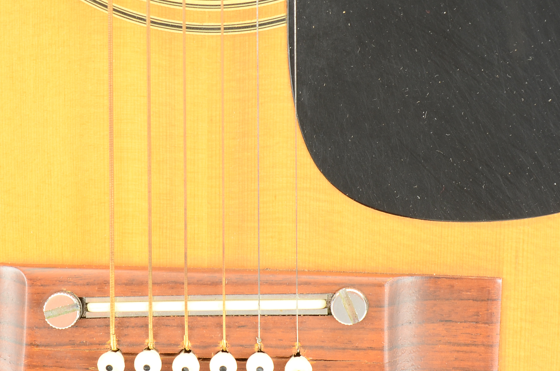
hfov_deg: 15.9
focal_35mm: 129
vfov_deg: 10.6
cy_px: 209
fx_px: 1999
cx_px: 177
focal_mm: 55
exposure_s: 1/80
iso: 320
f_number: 8
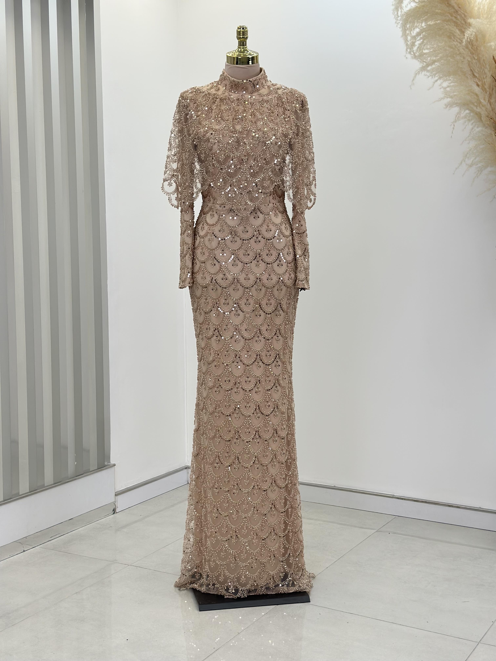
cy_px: 330
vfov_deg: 39.7
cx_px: 248
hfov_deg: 30.3
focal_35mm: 48
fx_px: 917
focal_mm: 6.86
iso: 80
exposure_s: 1/880
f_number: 1.78
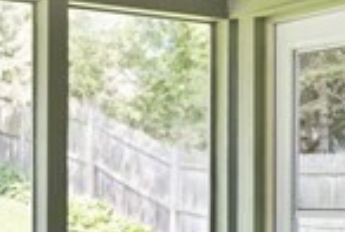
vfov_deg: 12.2
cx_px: 191
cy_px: 188
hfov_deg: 18.2
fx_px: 1076
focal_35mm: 112
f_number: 6.3
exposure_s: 1/25
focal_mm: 16
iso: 320
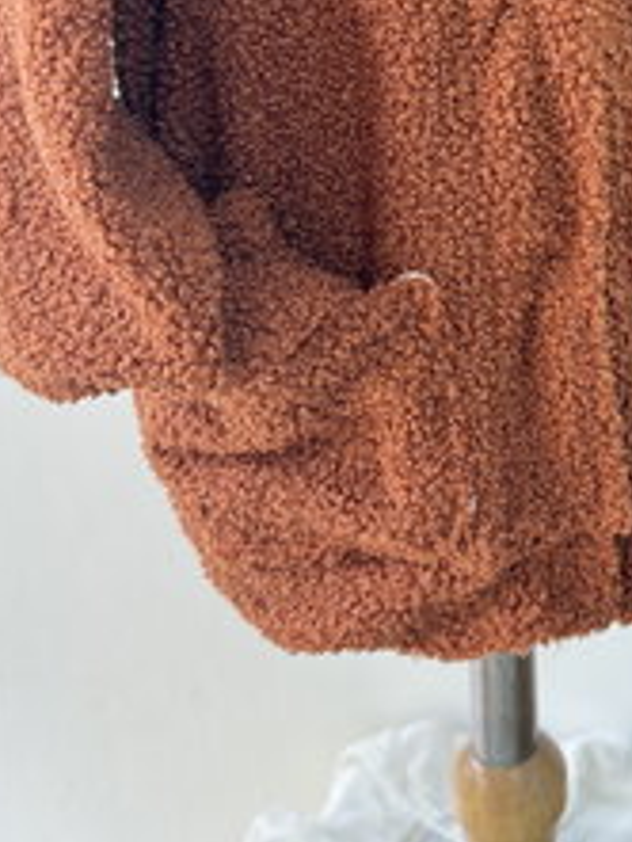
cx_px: 681
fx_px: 1411
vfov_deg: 31.4
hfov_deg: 23.8
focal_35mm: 58
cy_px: 59
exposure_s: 1/50
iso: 200
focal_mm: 6.76
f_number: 1.78
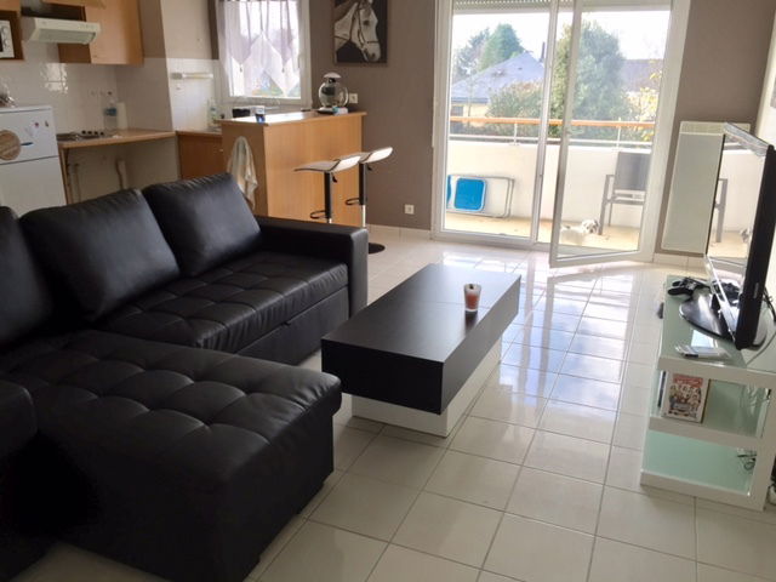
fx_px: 650
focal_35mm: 29
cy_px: 291
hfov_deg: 61.7
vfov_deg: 48.2
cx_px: 388
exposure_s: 1/100
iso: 32
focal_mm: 4.15
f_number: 2.2
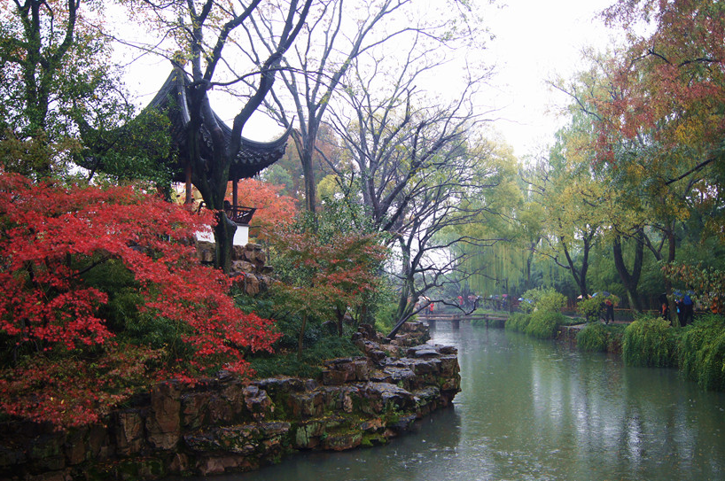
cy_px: 256
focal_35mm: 33
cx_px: 368
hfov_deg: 57.3
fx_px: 664
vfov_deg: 39.8
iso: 320
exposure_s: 1/160
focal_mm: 20
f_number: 4
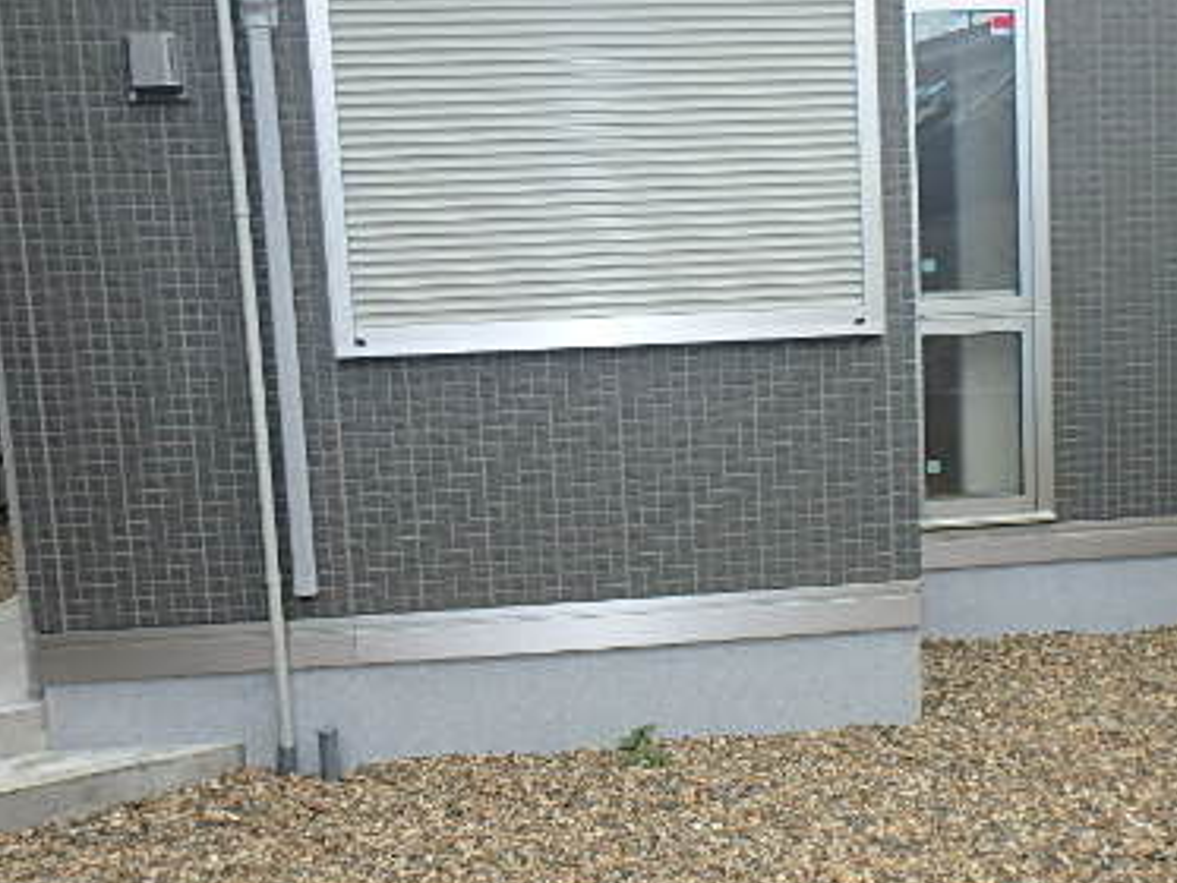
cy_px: 498
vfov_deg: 39.6
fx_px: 1224
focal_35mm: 36
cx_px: 748
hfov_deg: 50.7
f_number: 3.5
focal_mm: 3.7
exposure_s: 1/125
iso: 125
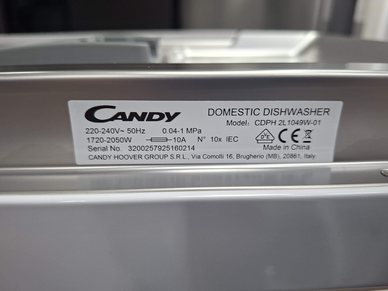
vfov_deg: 58.9
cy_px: 146
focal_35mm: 23
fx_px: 258
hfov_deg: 73.9
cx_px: 194
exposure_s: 1/60
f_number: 1.8
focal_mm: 5.54
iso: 200
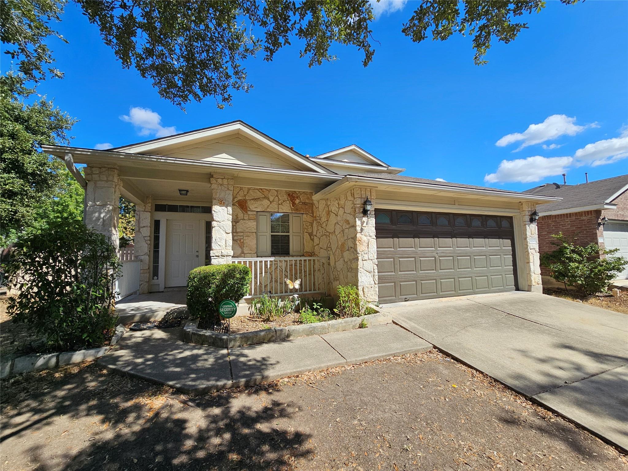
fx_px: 236
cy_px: 236
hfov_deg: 106.2
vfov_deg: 89.9
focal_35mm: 13
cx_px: 314
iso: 50
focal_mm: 2.2
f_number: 2.2
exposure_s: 1/2088
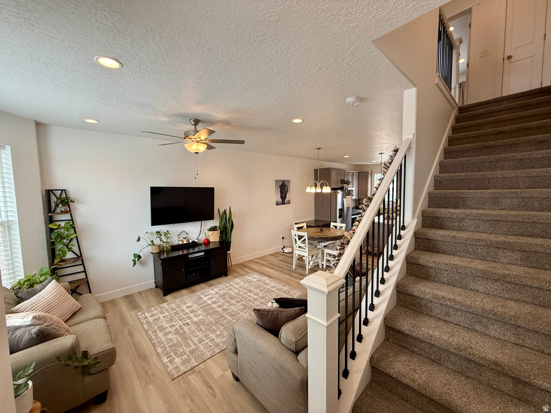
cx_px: 276
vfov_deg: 85.7
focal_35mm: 14
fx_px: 223
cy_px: 206
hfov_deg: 102.1
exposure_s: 1/120
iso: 160
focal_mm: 2.22
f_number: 2.2
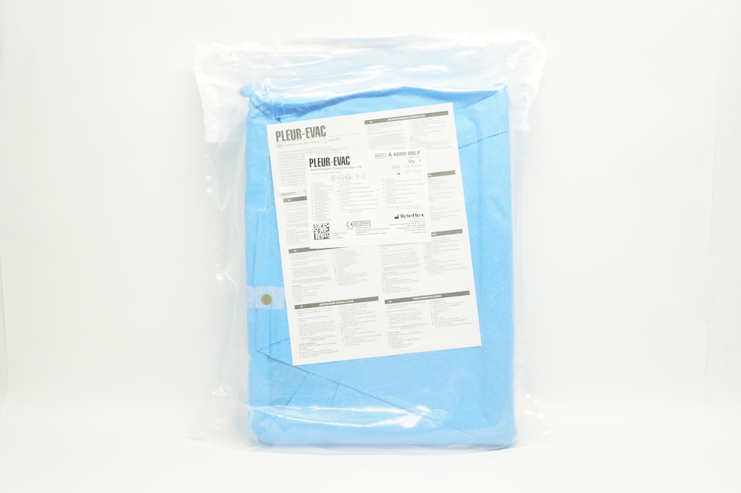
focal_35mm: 33
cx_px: 370
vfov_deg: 39.9
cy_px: 246
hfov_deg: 57.3
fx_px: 679
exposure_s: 1/25
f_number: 8
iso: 400
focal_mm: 22
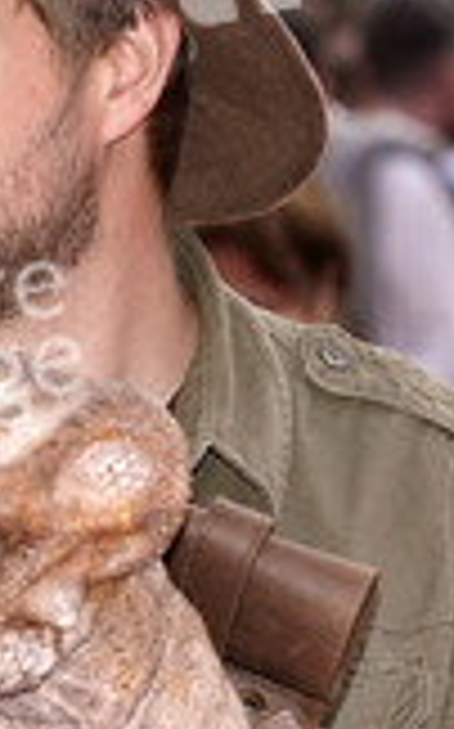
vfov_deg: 7.9
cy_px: 594
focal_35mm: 266
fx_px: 5275
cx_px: -18
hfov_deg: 4.9
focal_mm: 106
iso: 100
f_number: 5.6
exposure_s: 1/160
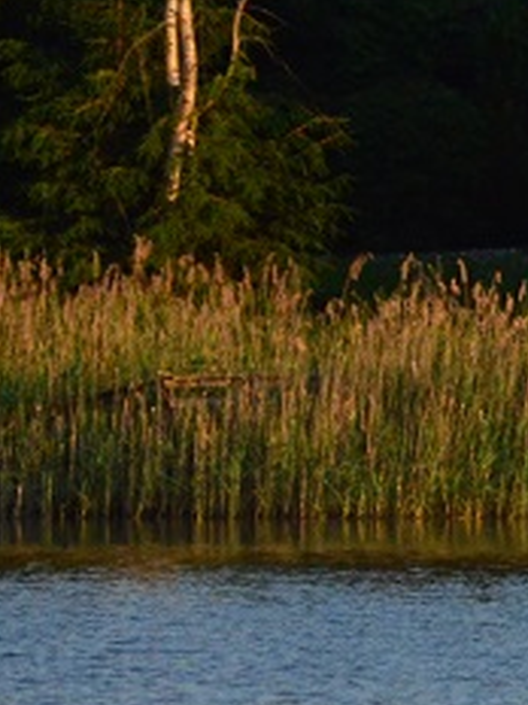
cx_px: 1484
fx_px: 23328
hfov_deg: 1.3
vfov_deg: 1.7
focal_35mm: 1147
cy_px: -201
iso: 2000
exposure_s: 1/5000
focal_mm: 185
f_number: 5
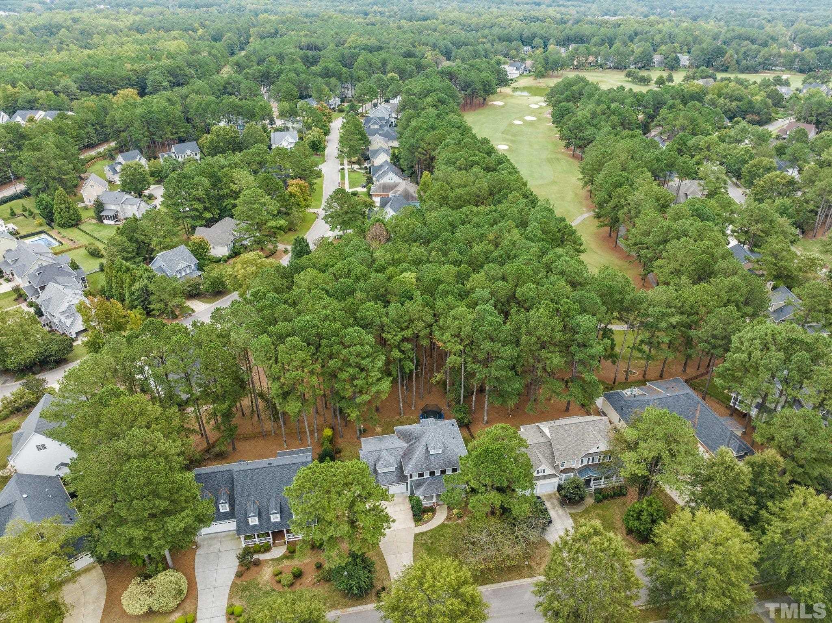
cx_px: 416
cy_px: 312
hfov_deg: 71.6
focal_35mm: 24
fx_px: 576
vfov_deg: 56.8
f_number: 2.8
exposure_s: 1/80
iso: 100
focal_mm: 12.29
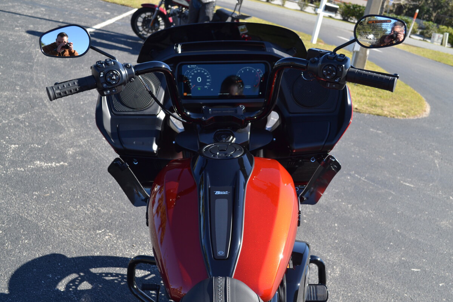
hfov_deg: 46.4
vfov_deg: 31.9
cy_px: 151
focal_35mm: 42
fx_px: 528
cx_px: 226
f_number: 6.3
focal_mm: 28
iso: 100
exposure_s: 1/160
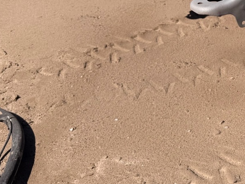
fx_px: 581
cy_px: -22
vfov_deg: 17.4
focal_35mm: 82
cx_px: 336
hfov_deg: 21.2
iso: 80
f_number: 1.78
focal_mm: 6.76
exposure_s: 1/7353
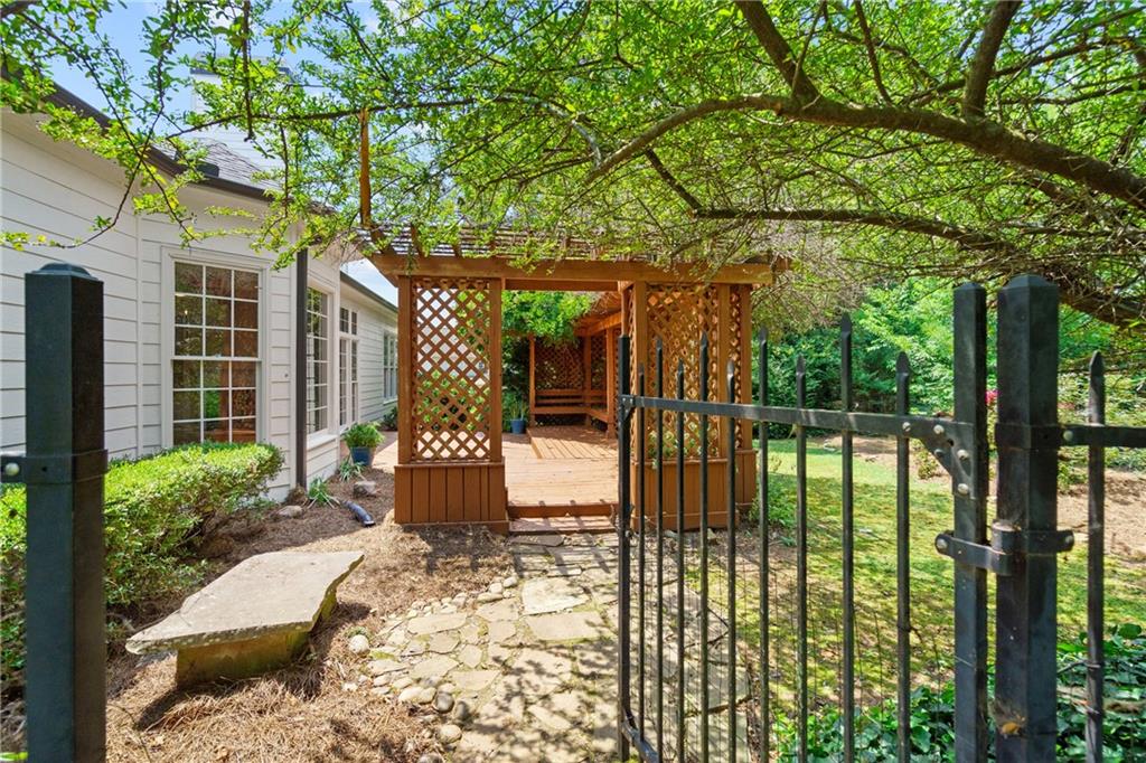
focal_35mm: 16
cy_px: 382
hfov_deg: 96.8
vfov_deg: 73.7
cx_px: 573
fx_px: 509
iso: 1250
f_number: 6.3
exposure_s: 1/500
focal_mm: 16
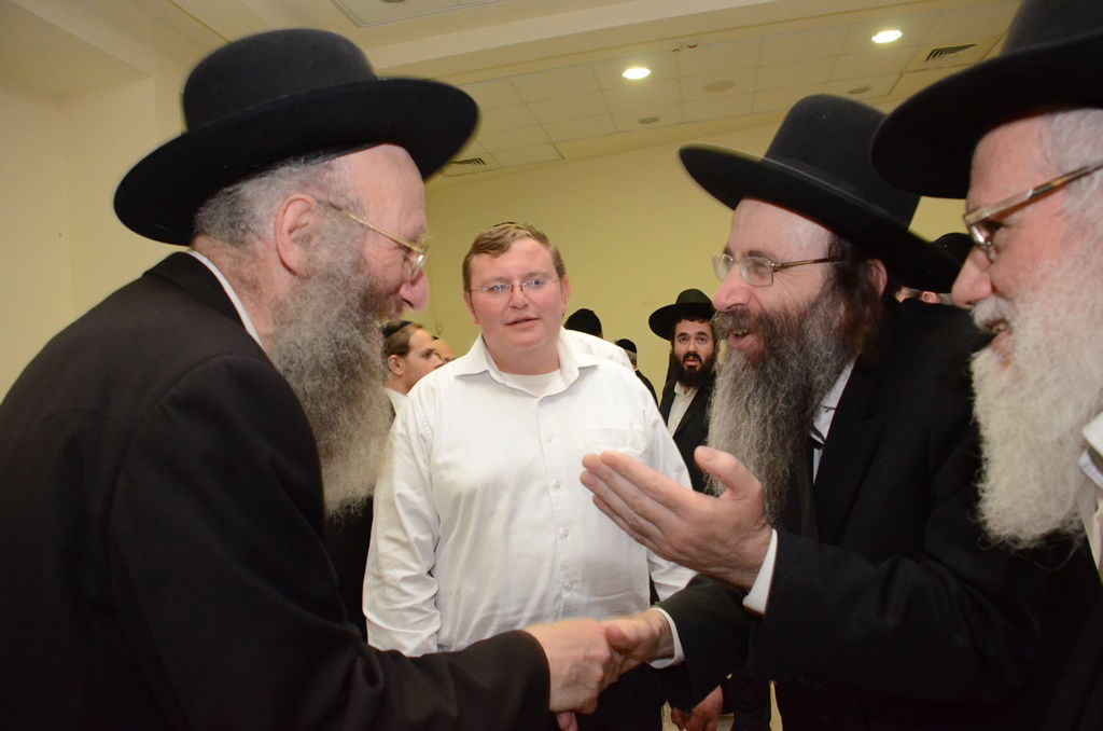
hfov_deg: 67.5
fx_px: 825
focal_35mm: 27
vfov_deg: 47.7
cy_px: 366
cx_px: 552
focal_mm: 18
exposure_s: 1/60
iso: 3200
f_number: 5.6
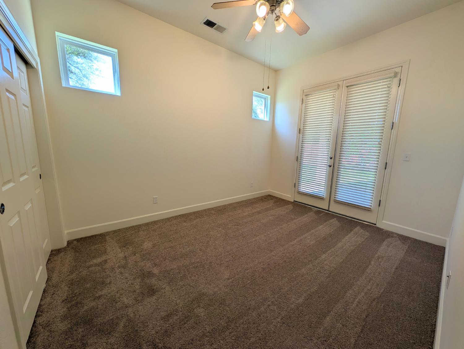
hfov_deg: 110.5
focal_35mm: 12
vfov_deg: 94.6
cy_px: 174
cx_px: 232
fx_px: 161
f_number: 1.95
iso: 44
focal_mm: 2.23
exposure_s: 1/142
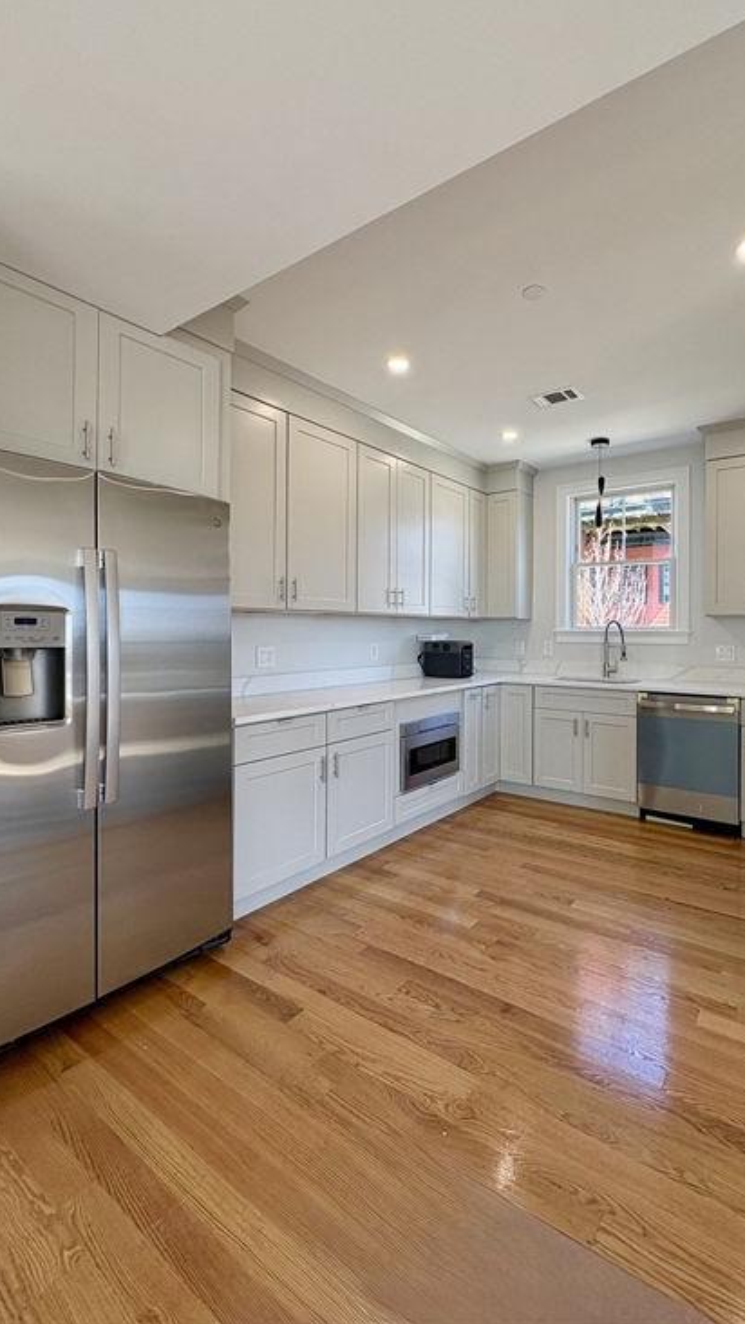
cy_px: 631
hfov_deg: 66.3
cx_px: 454
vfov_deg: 99.3
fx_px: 562
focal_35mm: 16
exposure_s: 1/136
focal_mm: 2.22
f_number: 2.2
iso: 100
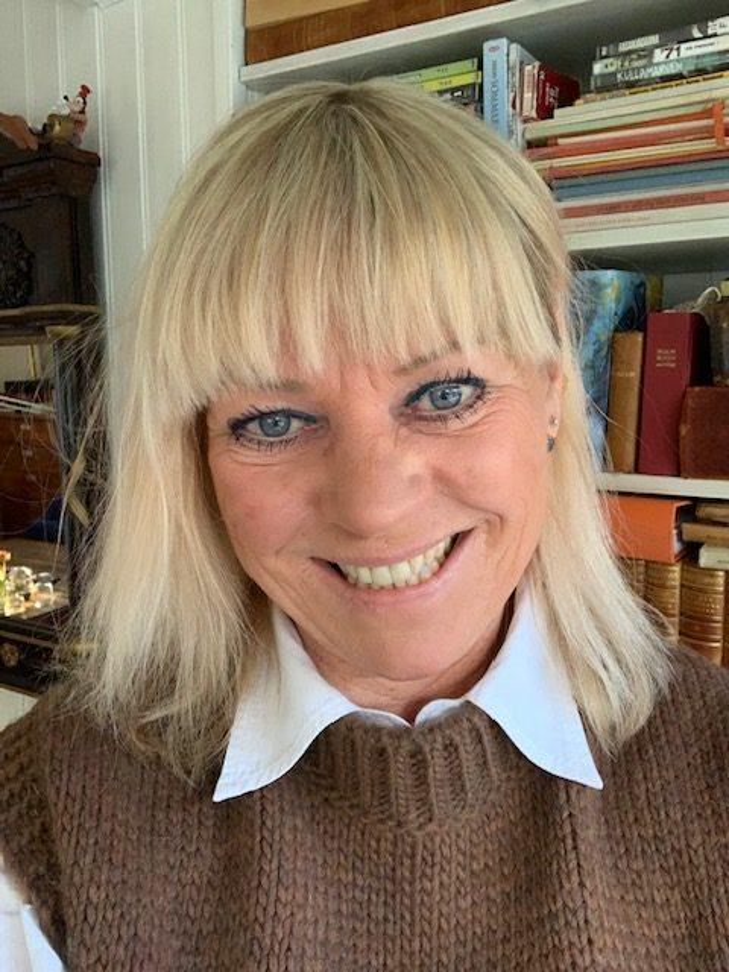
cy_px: 486
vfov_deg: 56.8
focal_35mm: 32
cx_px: 364
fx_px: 899
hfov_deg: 44.2
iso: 200
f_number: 2.2
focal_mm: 2.87
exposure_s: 1/60
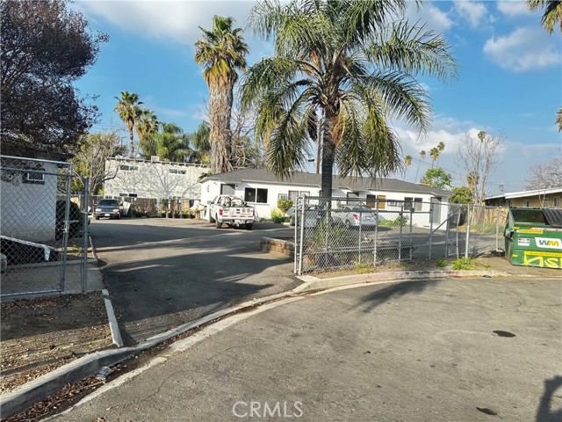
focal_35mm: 24
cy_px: 211
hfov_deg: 71.6
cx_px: 281
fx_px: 390
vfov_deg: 56.8
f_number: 1.78
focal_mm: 6.86
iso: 80
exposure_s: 1/943
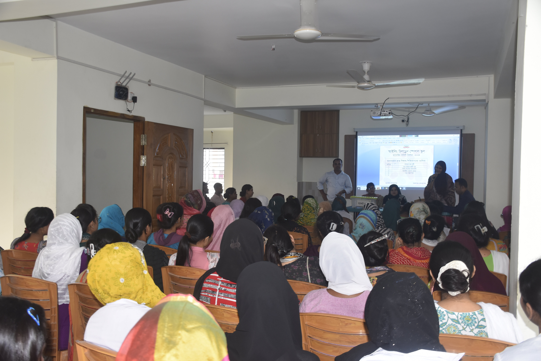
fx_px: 518
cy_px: 180
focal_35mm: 34
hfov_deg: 55.1
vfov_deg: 38.4
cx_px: 270
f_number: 3.8
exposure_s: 1/60
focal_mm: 23
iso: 450
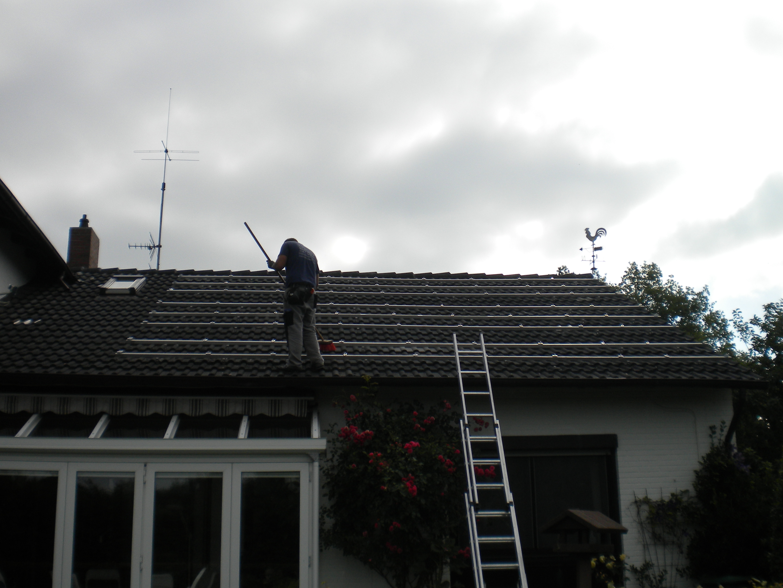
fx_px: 905
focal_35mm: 40
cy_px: 270
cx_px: 384
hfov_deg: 46.8
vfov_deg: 35.9
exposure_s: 1/1000
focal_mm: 6.3
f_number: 4.6
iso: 80
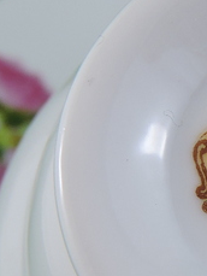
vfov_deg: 14.6
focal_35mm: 135
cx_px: 327
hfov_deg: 10.5
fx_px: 1075
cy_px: 153
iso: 100
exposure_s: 1/60
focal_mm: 7.2
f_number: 3.8
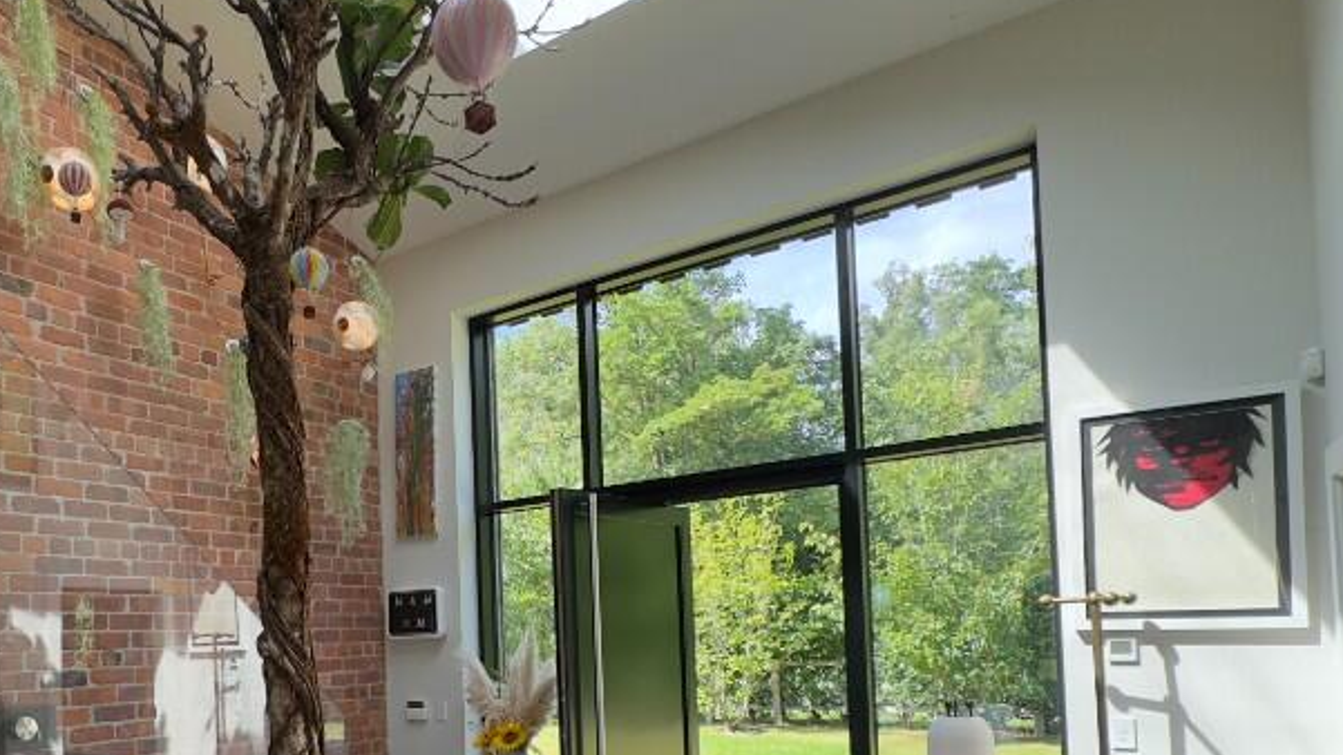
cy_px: 612
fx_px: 926
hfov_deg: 69.2
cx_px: 413
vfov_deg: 42.3
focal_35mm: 26
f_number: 2.2
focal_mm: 2.22
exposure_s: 1/142
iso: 40
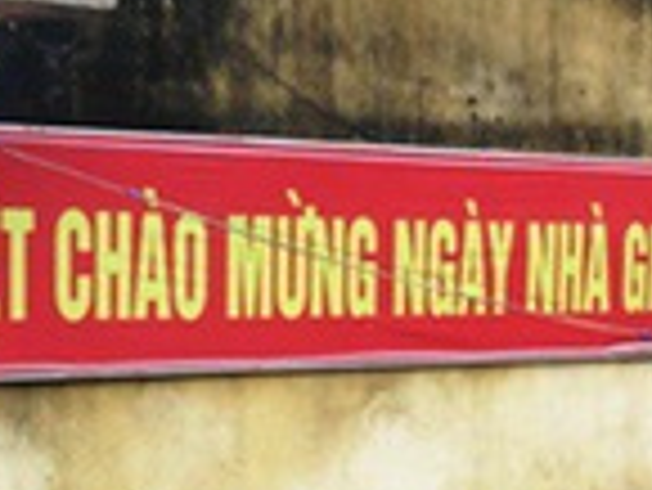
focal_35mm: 120
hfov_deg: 16.4
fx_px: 2262
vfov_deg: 12.3
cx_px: 418
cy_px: 418
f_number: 2.2
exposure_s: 1/116
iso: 25
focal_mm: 4.15
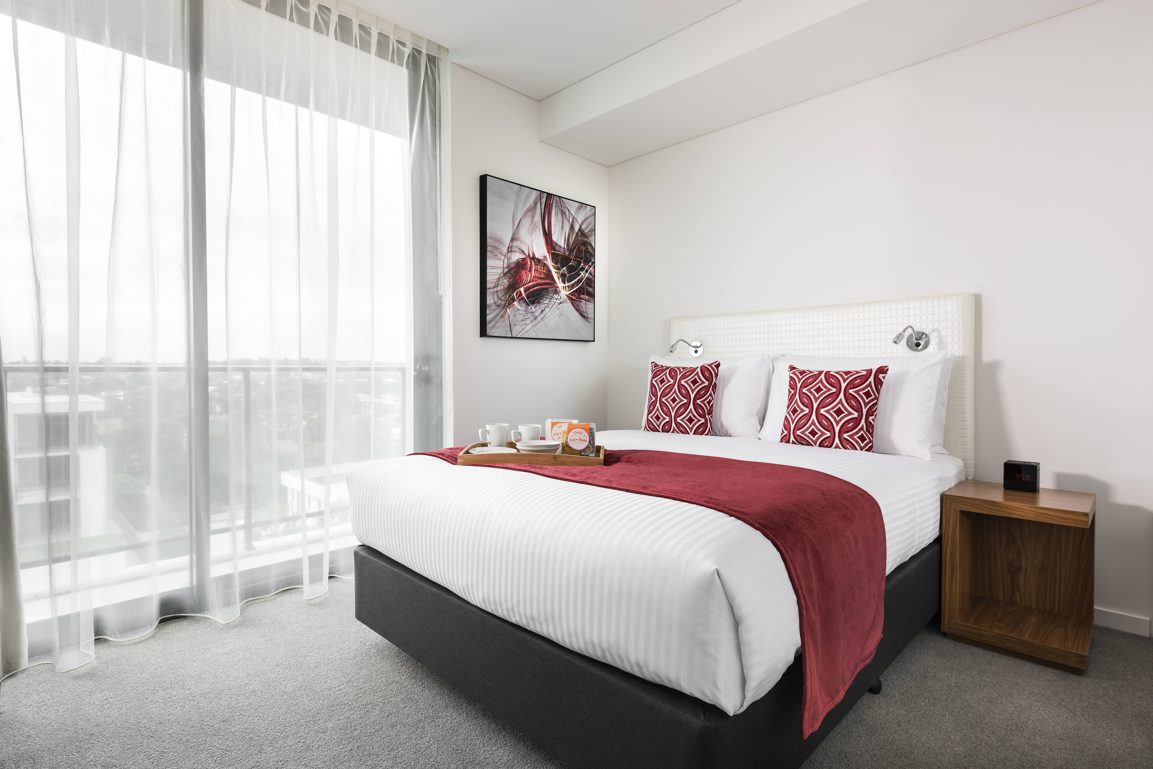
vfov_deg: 67.4
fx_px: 577
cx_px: 576
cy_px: 384
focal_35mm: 18
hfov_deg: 90.0
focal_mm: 18
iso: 160
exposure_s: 1/45
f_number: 8
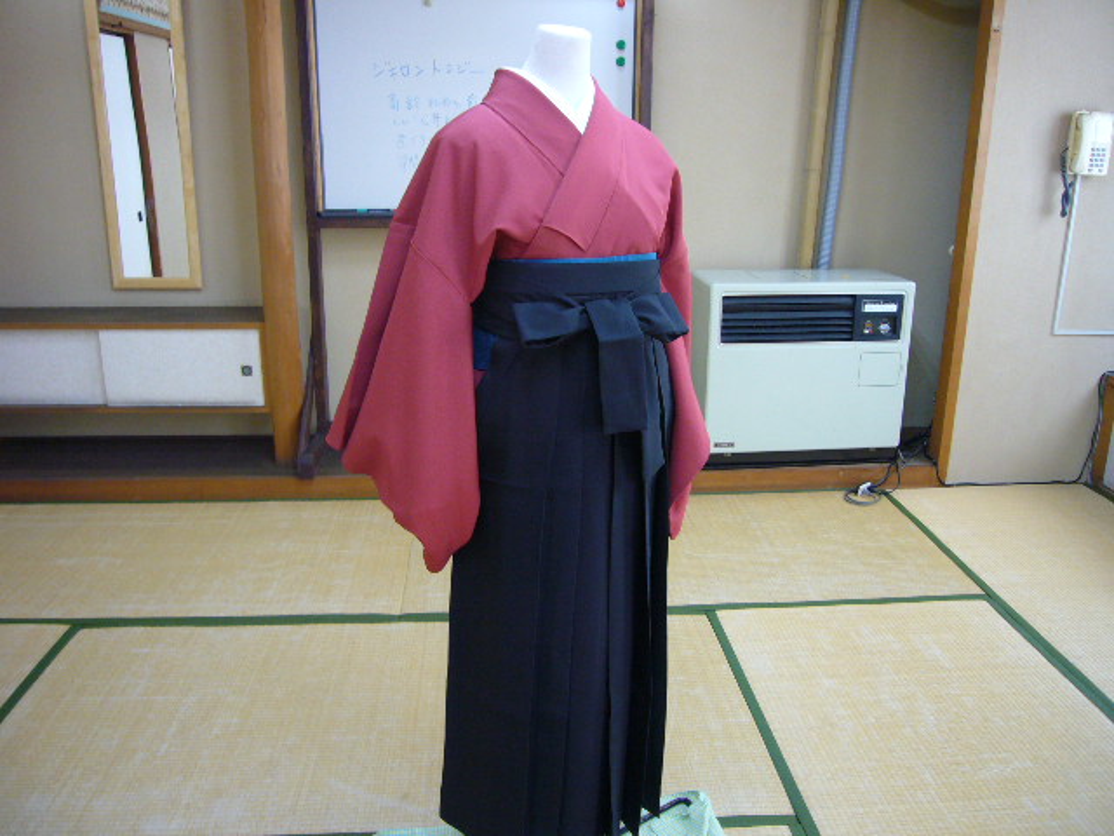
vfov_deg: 49.7
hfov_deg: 63.4
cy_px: 418
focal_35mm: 28
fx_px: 901
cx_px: 557
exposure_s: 1/15
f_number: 2.8
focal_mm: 4.6
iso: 160
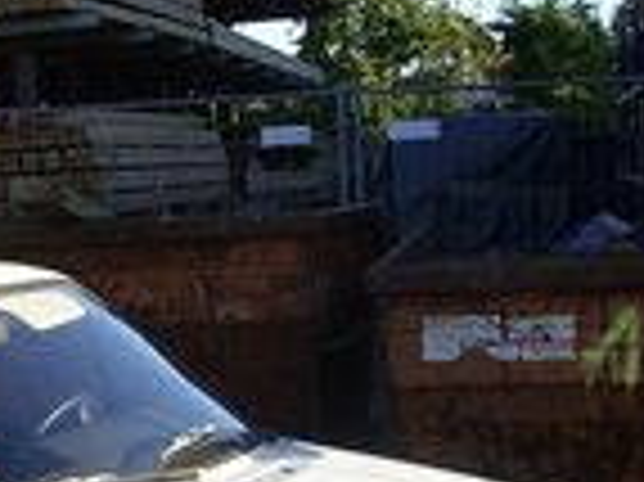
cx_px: -101
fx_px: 1970
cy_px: 529
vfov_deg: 13.7
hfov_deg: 17.8
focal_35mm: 106
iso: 50
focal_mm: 6.3
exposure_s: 1/402
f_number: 2.8
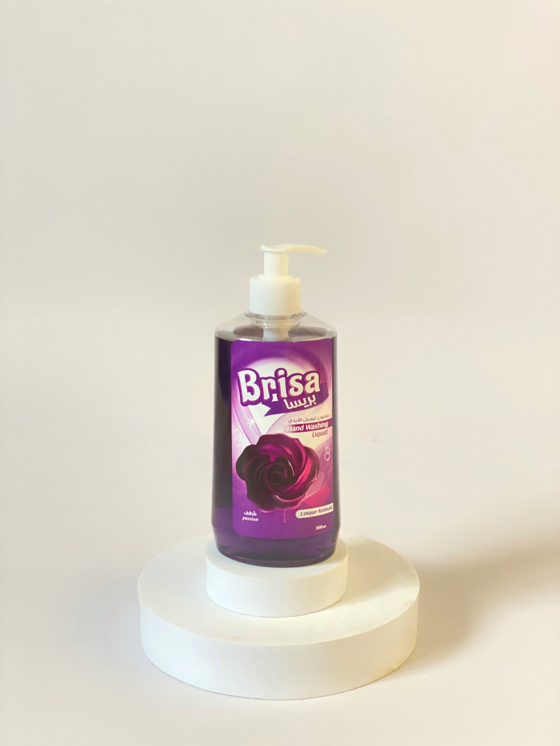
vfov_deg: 36.8
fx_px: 1122
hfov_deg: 28.0
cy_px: 373
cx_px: 280
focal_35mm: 52
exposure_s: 1/23
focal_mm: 6
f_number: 2
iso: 500
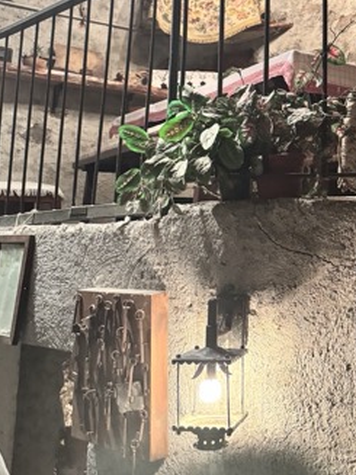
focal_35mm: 47
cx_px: 331
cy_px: 128
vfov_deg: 39.5
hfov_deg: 29.4
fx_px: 645
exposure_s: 1/50
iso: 800
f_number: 1.78
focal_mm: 6.76
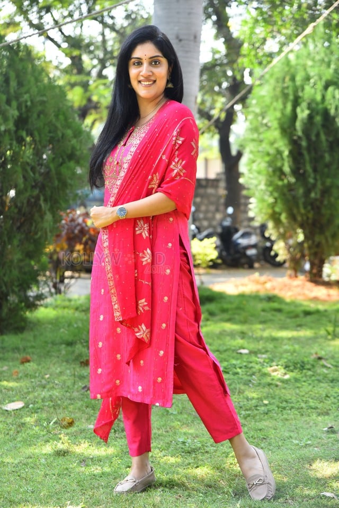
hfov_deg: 13.7
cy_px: 254
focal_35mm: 100
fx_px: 1412
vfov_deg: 20.4
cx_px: 170
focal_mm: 100
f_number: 4.5
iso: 320
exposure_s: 1/160
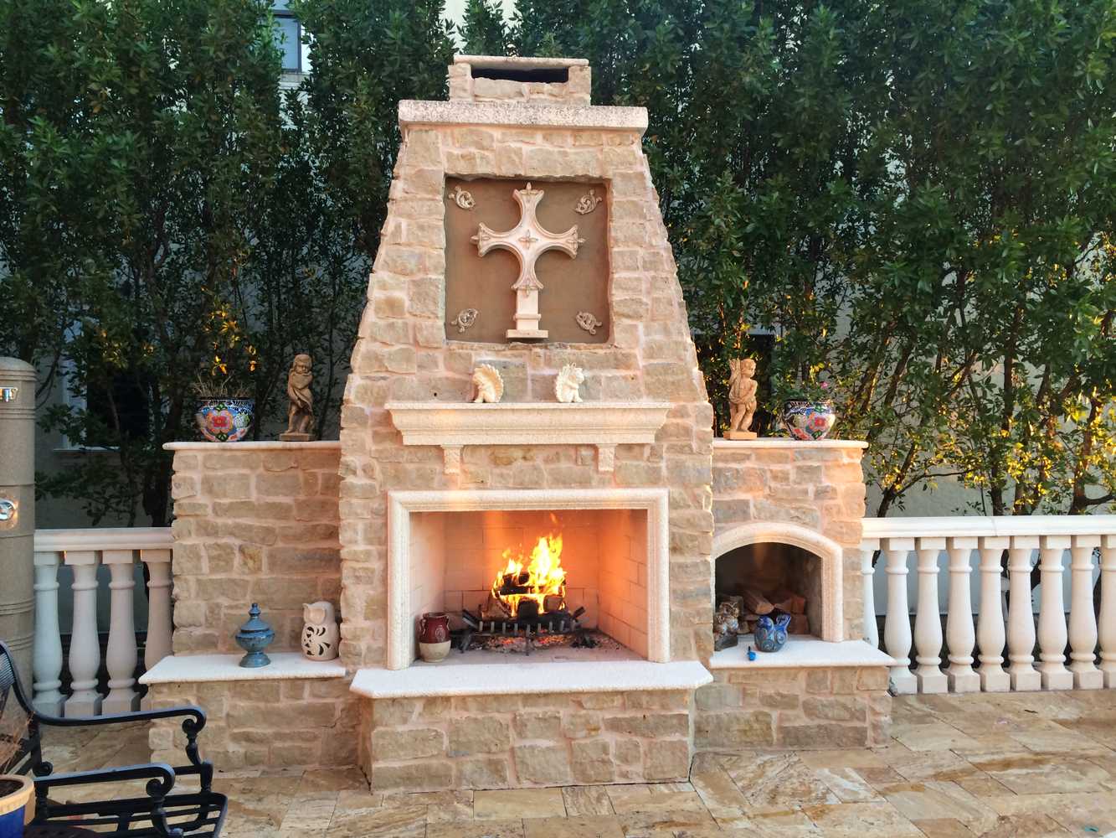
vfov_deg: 46.8
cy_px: 419
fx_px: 967
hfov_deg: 60.0
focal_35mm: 30
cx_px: 558
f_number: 2.2
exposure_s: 1/40
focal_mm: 4.12
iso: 40
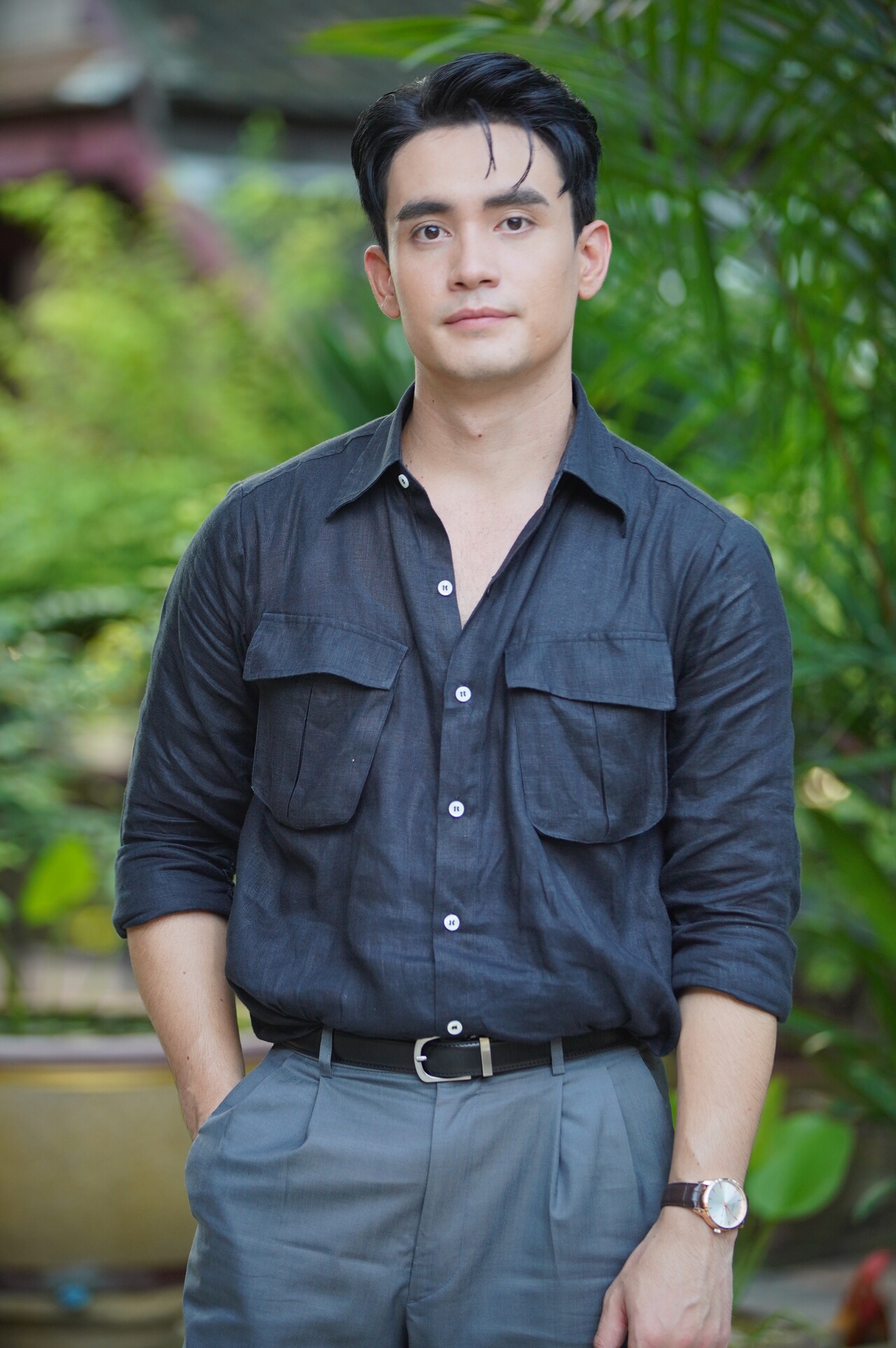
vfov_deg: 15.8
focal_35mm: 130
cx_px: 448
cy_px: 674
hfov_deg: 10.5
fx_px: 4862
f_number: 2.8
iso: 400
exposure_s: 1/320
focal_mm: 130
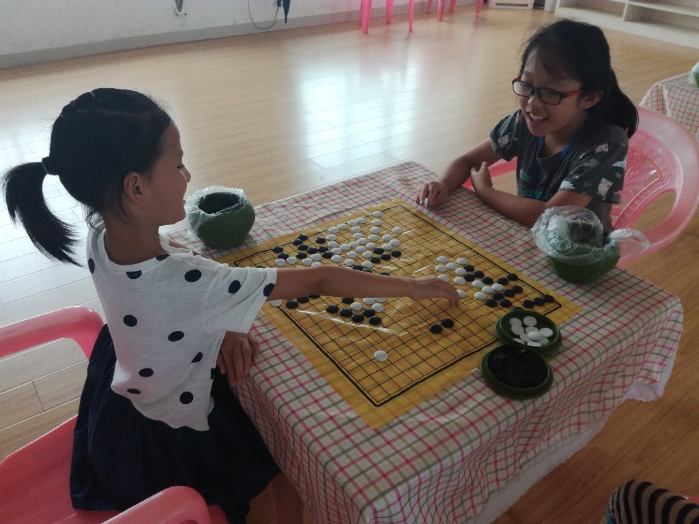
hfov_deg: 65.3
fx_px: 545
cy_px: 262
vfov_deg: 51.4
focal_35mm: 27
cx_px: 350
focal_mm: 3.79
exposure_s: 1/100
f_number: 2
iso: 64
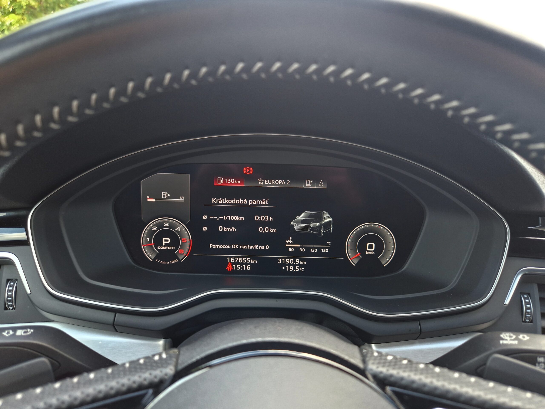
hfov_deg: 73.9
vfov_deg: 58.9
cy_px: 204
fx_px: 362
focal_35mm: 23
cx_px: 272
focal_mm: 5.4
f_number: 1.8
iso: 100
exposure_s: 1/100
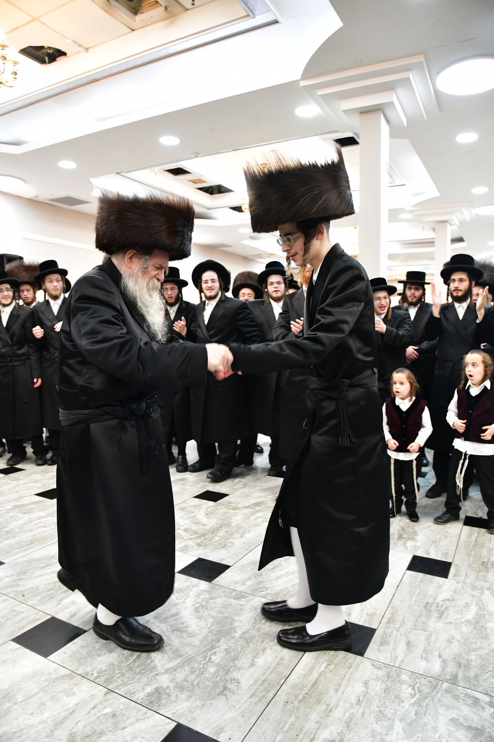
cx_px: 247
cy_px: 371
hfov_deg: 53.1
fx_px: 494
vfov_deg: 73.7
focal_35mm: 24
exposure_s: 1/100
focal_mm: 24
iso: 3200
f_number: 5.6
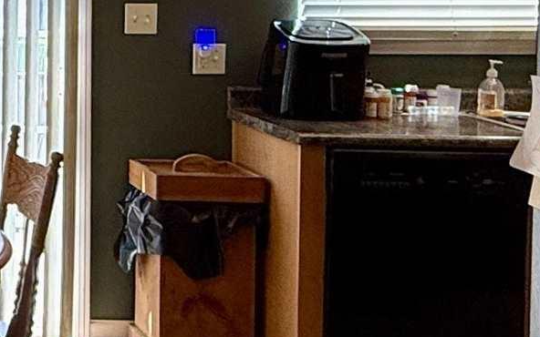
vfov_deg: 16.6
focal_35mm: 77
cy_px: 0
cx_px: -279
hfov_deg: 22.0
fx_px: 1133
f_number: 2.2
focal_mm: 2.22
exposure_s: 1/120
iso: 100
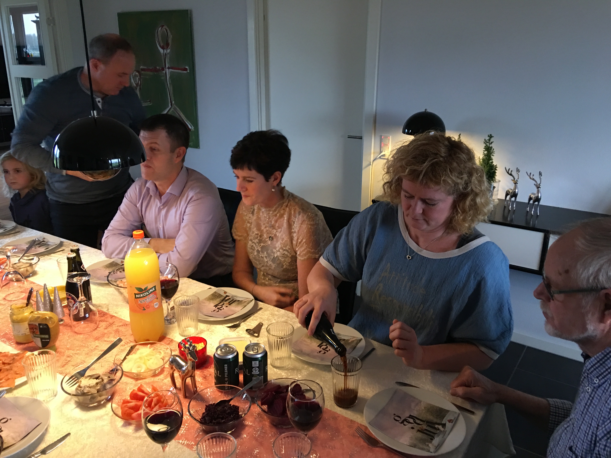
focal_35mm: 29
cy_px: 229
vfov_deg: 48.2
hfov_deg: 61.7
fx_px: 512
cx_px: 306
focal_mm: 4.15
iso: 125
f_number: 2.2
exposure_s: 1/17
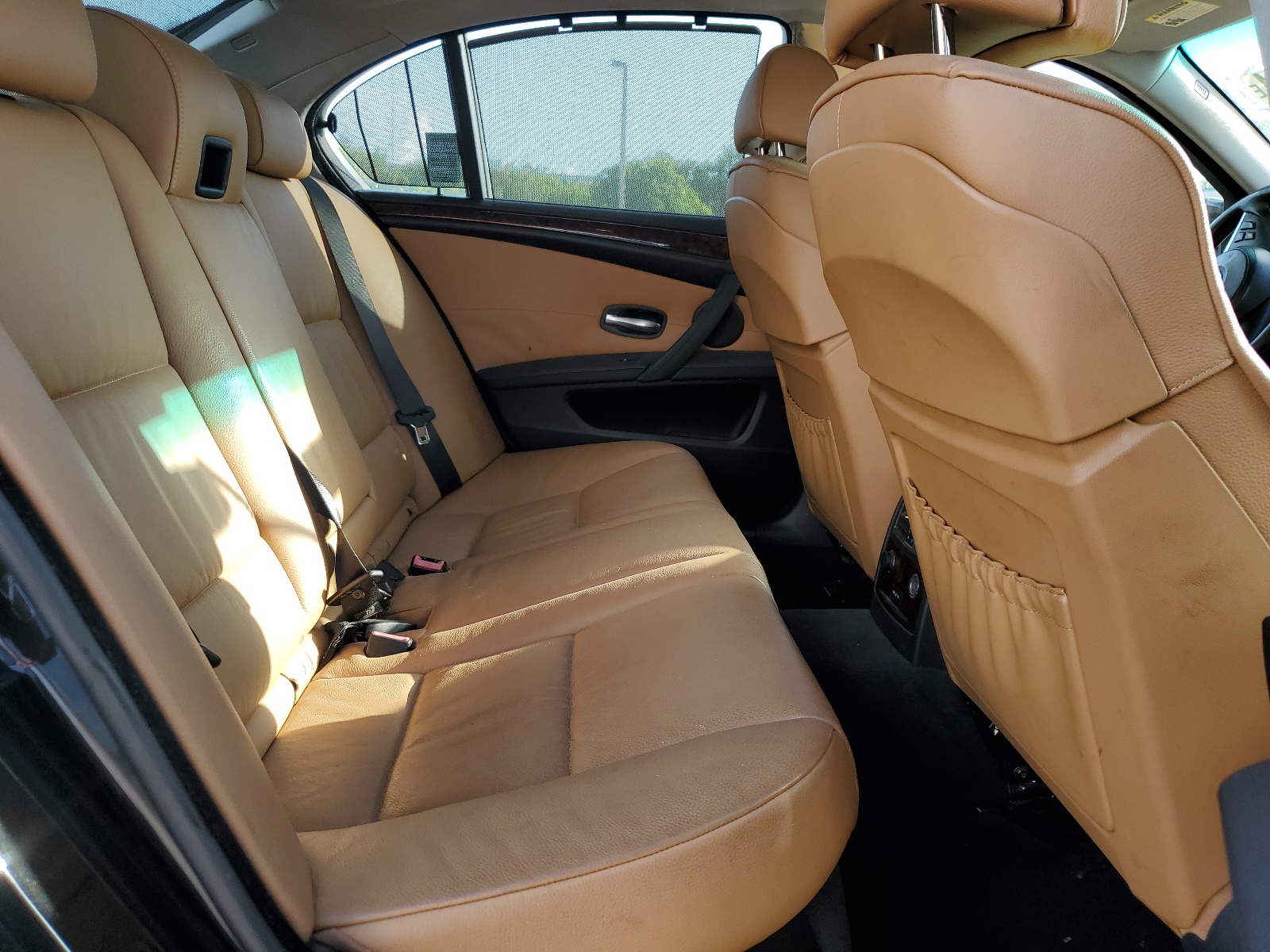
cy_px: 476
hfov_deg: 67.3
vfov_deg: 53.1
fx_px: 954
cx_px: 635
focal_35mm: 26
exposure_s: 1/312
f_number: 1.5
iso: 50
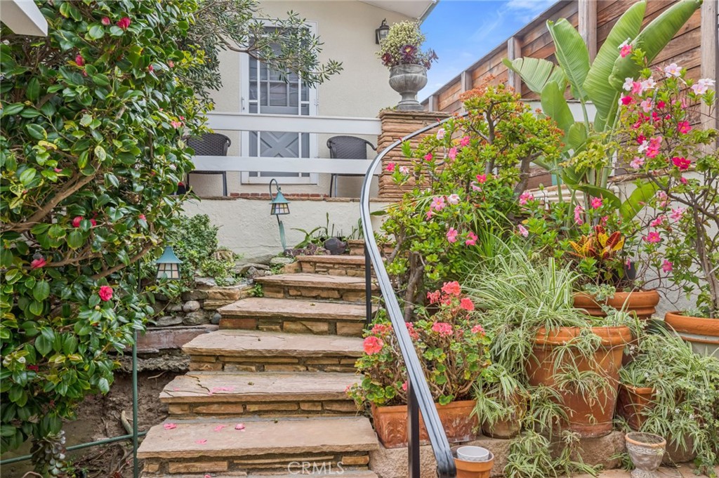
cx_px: 360
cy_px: 239
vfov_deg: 43.5
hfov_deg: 62.0
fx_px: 599
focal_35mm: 30
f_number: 8
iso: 80
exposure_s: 1/60
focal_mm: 30
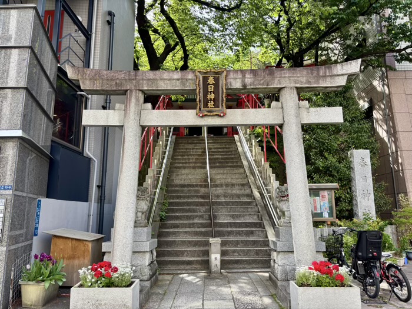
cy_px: 154
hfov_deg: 67.3
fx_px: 309
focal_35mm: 26
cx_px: 206
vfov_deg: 53.1
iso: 50
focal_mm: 5.96
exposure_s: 1/452
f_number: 1.6
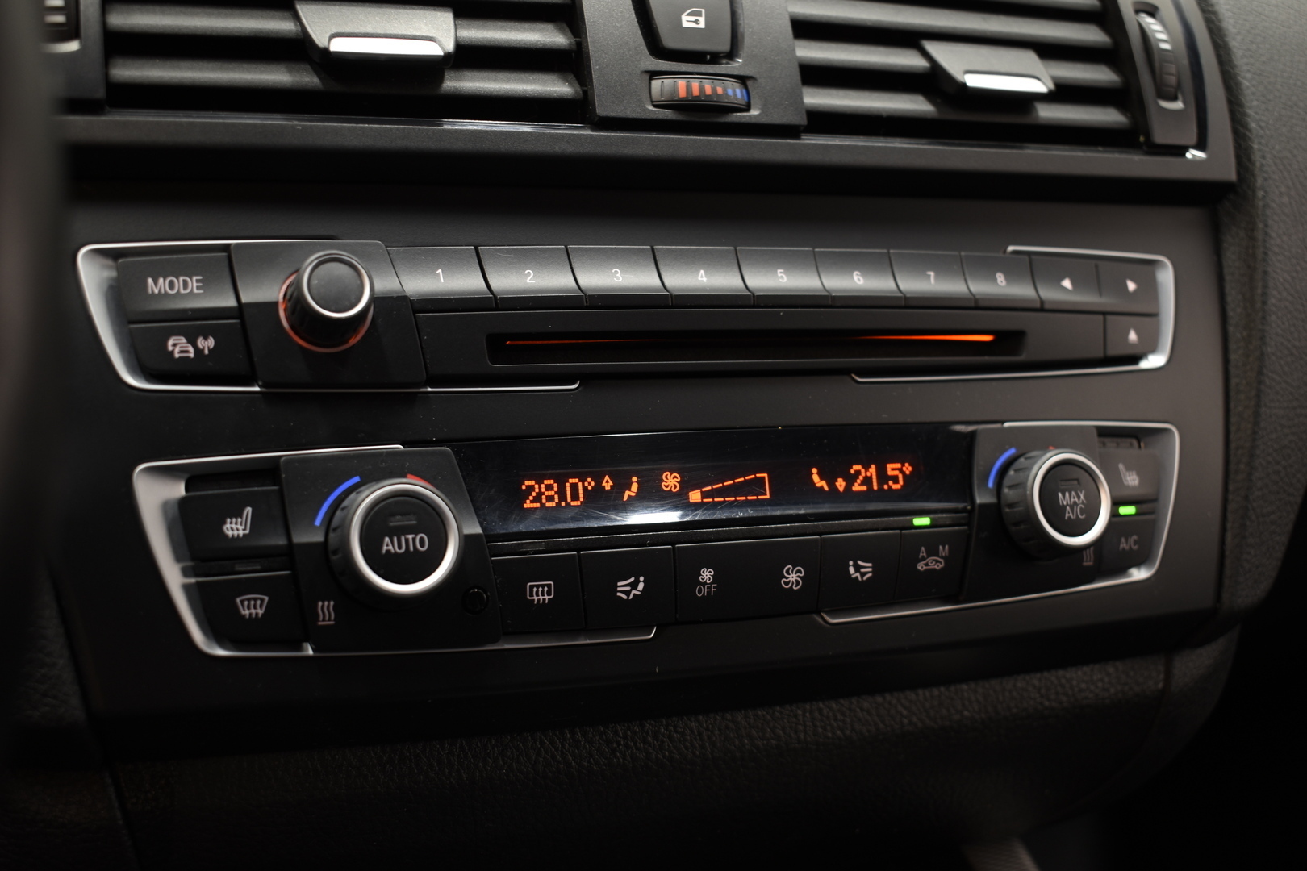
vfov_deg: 29.9
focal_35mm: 45
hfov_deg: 43.6
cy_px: 436
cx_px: 654
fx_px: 1634
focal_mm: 30
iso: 200
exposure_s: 1/4
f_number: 4.2
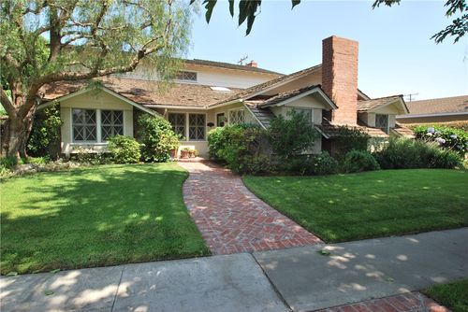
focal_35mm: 21
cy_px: 156
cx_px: 234
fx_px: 273
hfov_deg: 81.2
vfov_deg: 59.6
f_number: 6.3
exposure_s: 1/160
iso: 100
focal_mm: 14
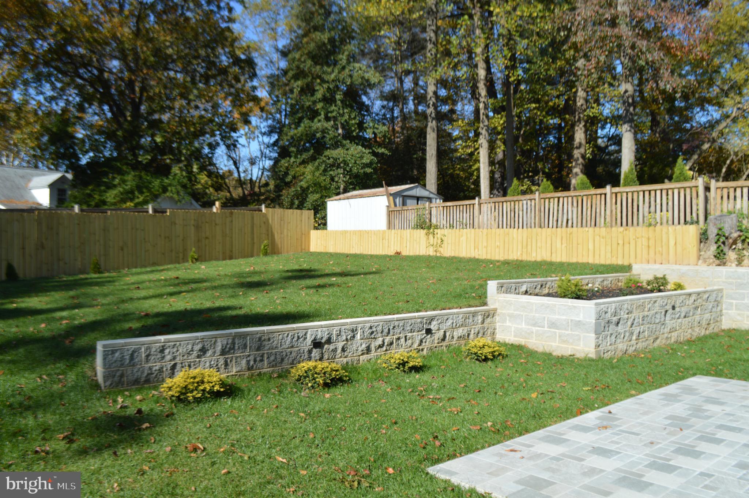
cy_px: 249
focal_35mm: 27
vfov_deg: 47.8
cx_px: 374
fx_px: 561
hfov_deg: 67.4
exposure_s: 1/250
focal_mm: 18
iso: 100
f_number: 8
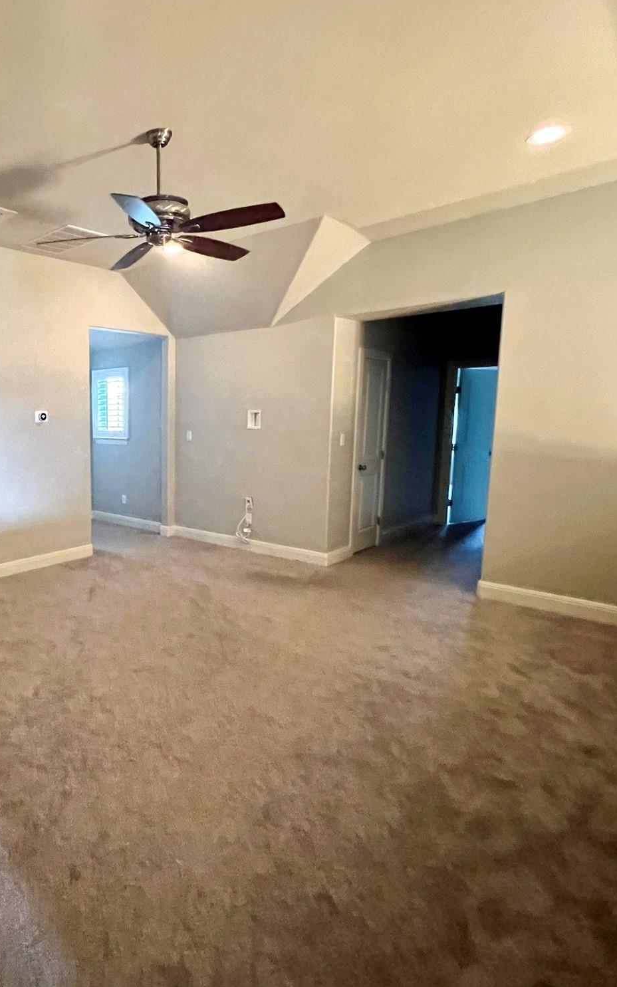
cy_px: 483
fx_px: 511
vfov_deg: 88.0
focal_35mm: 19
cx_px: 76
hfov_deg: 55.1
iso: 1000
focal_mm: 1.57
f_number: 1.8
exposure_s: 1/60
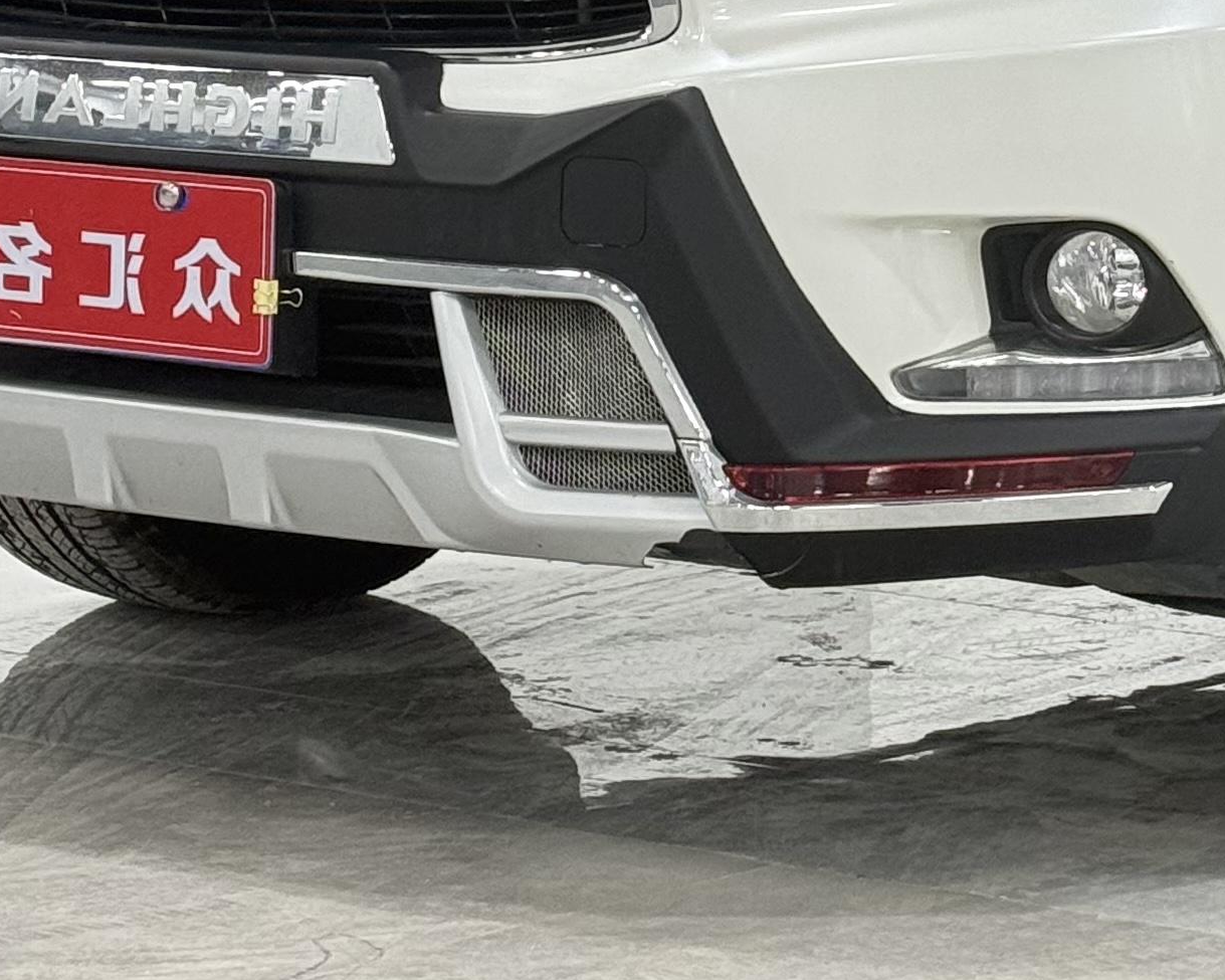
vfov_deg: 9.8
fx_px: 5619
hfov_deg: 12.2
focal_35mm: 155
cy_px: -143
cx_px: 1324
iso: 200
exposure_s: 1/50
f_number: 1.78
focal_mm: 6.76
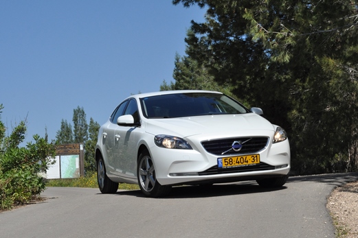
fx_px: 746
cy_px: 119
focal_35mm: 75
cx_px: 179
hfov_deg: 27.0
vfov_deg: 18.2
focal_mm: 50
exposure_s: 1/1000
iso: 800
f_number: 16
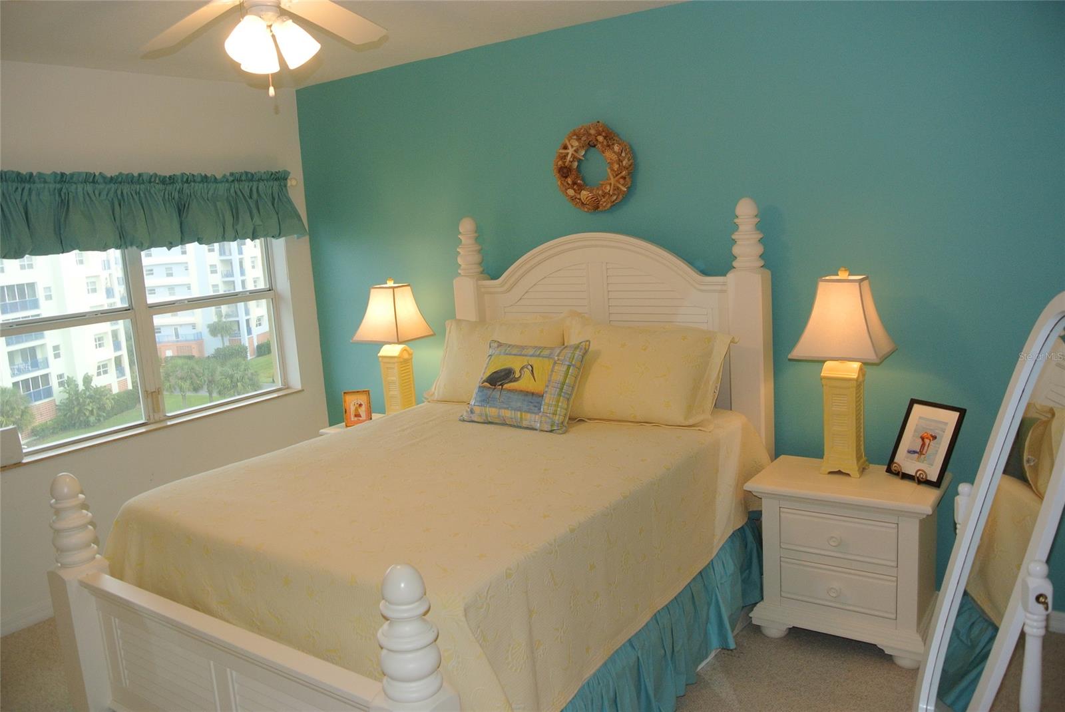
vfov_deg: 48.0
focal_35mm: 27
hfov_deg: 67.3
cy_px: 356
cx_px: 532
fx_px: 799
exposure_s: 1/60
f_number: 4.5
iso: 320
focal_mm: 10
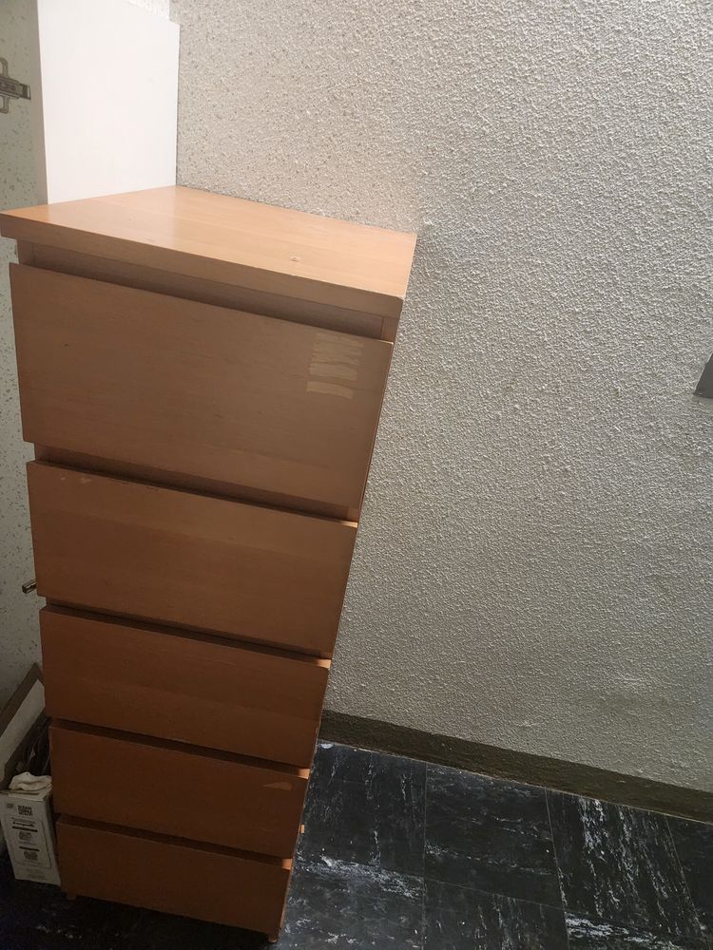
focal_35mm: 23
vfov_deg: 73.9
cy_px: 475
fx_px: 632
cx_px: 356
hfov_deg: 58.9
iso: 1000
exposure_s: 1/100
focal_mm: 5.4
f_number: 1.8
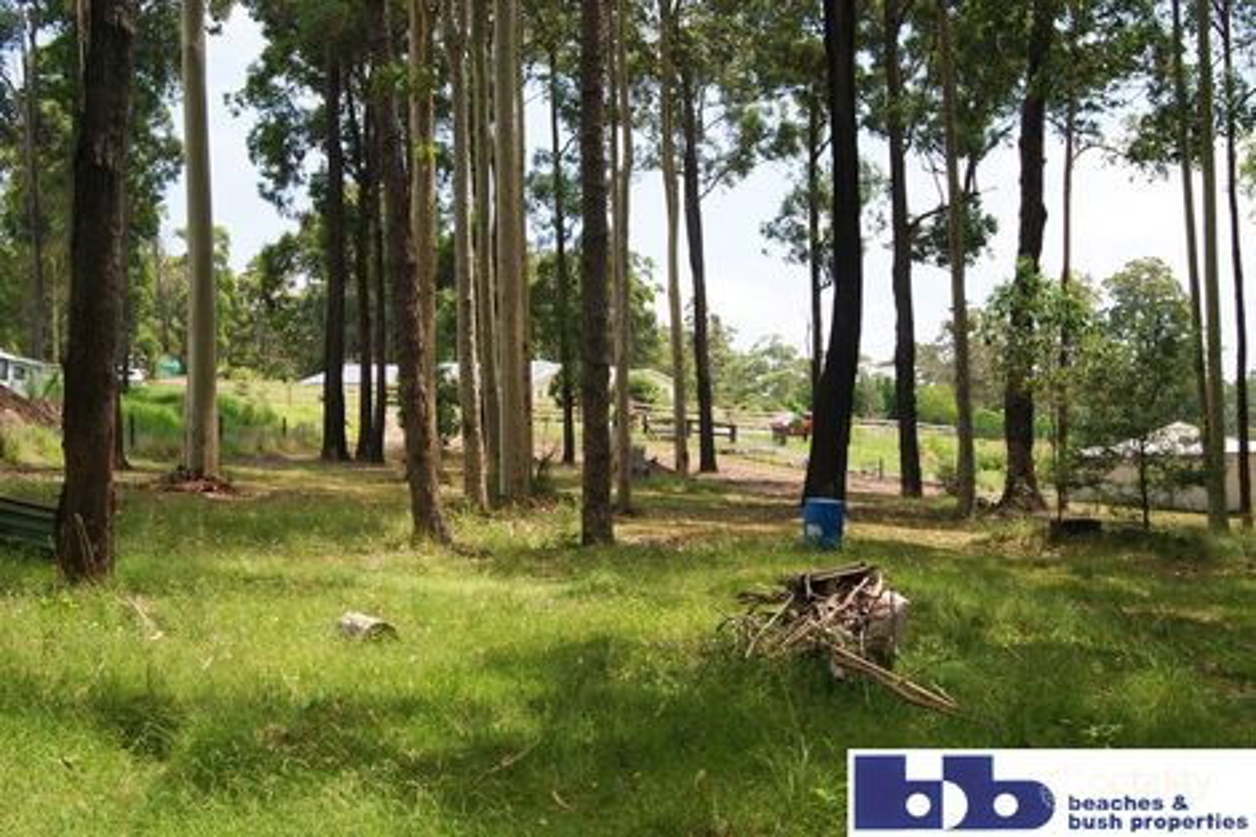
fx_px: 1831
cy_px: 418
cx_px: 628
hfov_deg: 37.9
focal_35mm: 52
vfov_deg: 25.7
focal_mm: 35
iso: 100
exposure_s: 1/160
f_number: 11
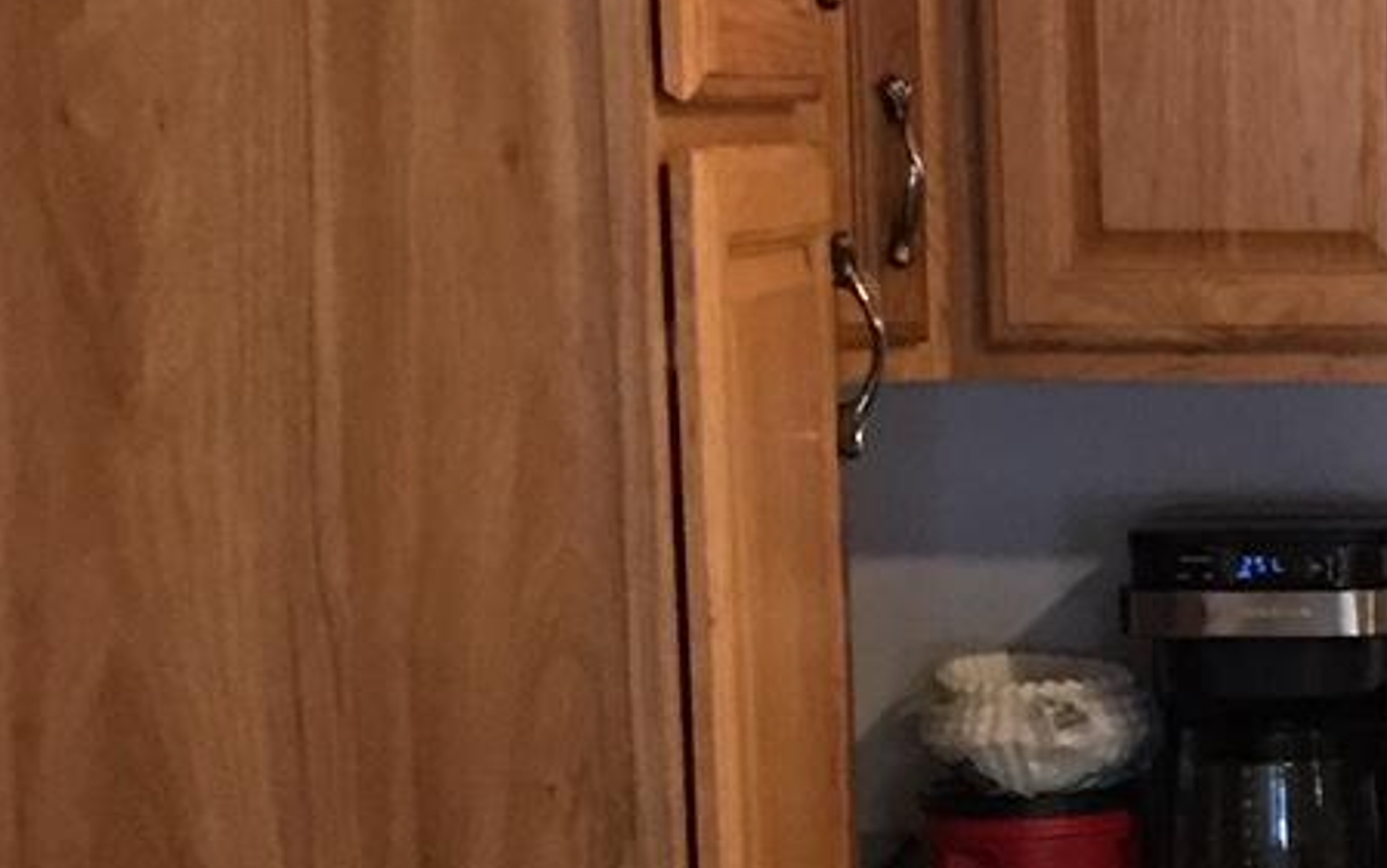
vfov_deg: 9.5
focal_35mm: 138
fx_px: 5218
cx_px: 2635
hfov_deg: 13.3
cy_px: 803
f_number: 2.2
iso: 100
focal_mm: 4.15
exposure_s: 1/15
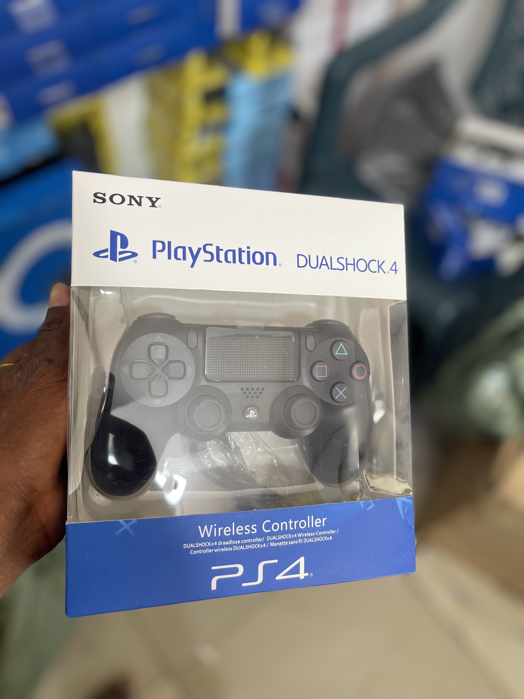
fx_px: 525
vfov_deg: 67.3
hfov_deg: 53.1
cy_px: 350
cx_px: 262
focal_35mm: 26
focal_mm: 5.1
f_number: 1.6
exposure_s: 1/121
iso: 100
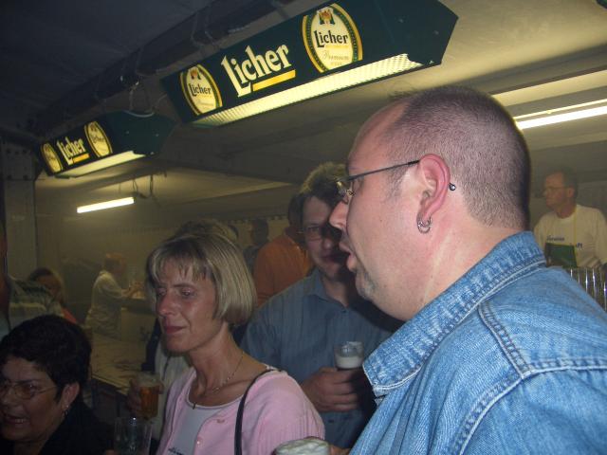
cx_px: 304
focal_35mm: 35
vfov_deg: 40.7
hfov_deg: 52.6
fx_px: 614
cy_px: 228
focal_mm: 5.8
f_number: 2.6
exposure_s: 1/60
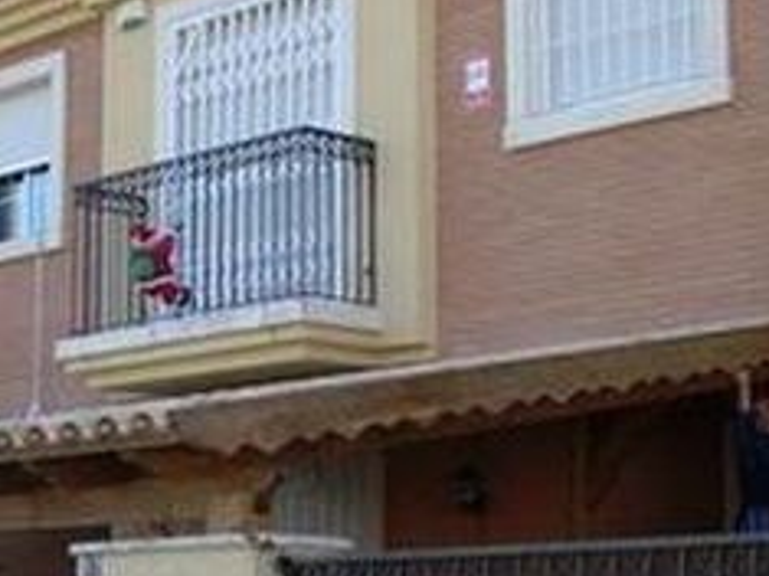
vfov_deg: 15.1
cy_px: 455
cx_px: 193
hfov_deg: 20.1
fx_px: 2154
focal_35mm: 97
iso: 50
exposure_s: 1/149
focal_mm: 6.3
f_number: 4.6
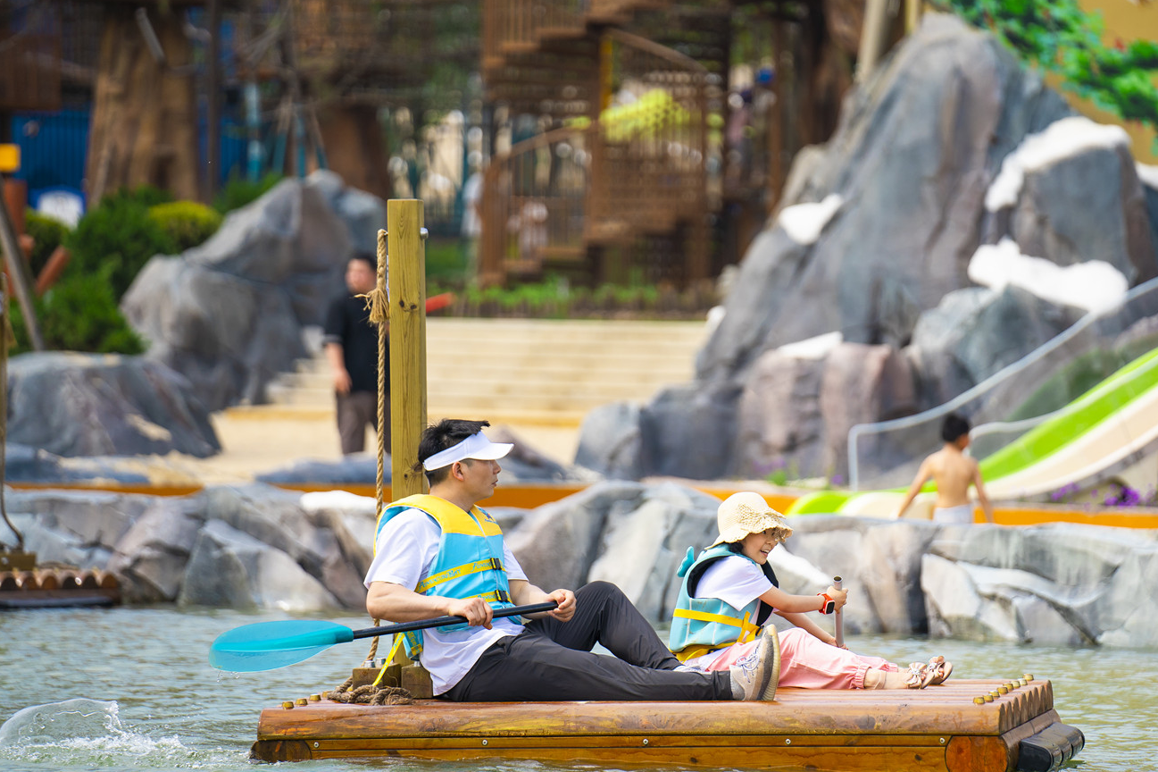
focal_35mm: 222
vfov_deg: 6.2
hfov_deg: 9.3
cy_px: 449
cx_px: 696
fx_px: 7139
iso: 125
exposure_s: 1/2000
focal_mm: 180
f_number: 2.8
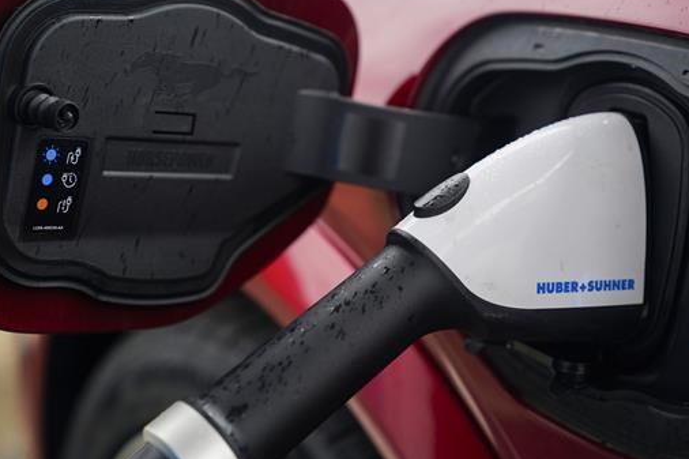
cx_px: 369
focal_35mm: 77
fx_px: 1473
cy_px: 193
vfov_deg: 17.7
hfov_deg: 26.3
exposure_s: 1/2000
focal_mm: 60
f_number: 2.8
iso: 1600
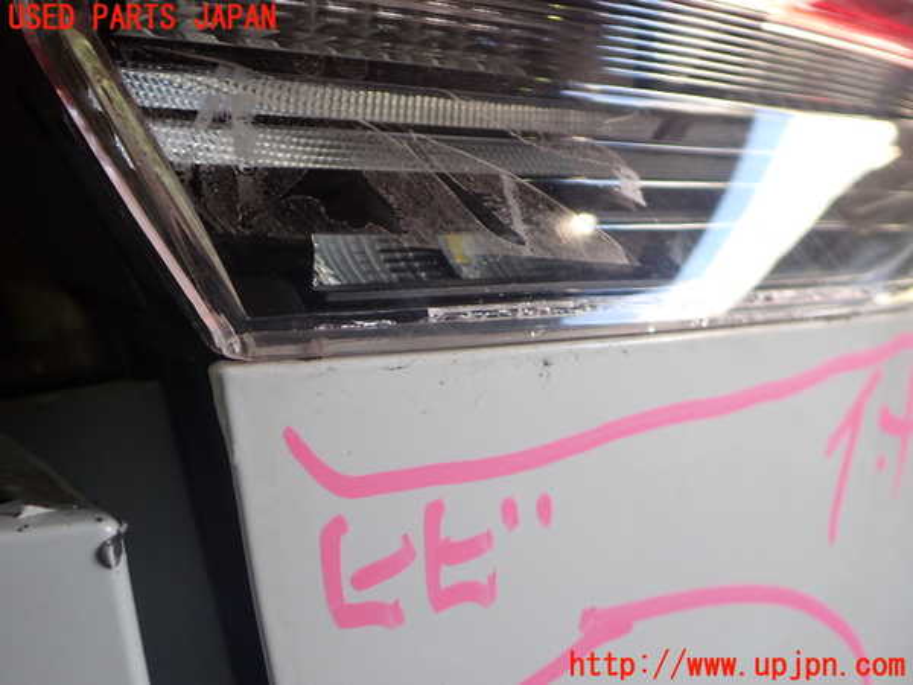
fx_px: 791
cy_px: 342
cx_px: 456
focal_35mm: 30
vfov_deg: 46.8
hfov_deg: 60.0
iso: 200
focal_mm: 5.4
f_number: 2.3
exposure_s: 1/80
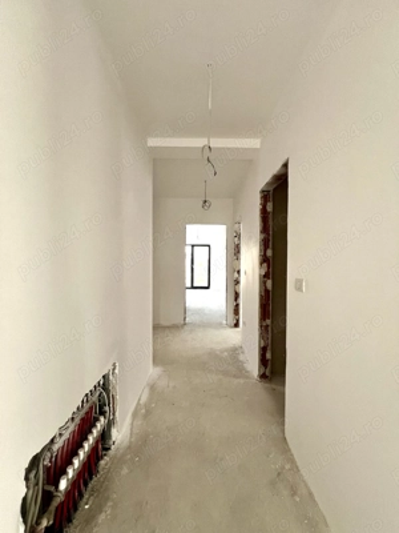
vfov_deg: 106.2
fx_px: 200
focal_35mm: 13
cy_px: 266
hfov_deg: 89.9
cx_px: 200
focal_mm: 1.57
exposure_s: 1/99
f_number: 1.8
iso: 160
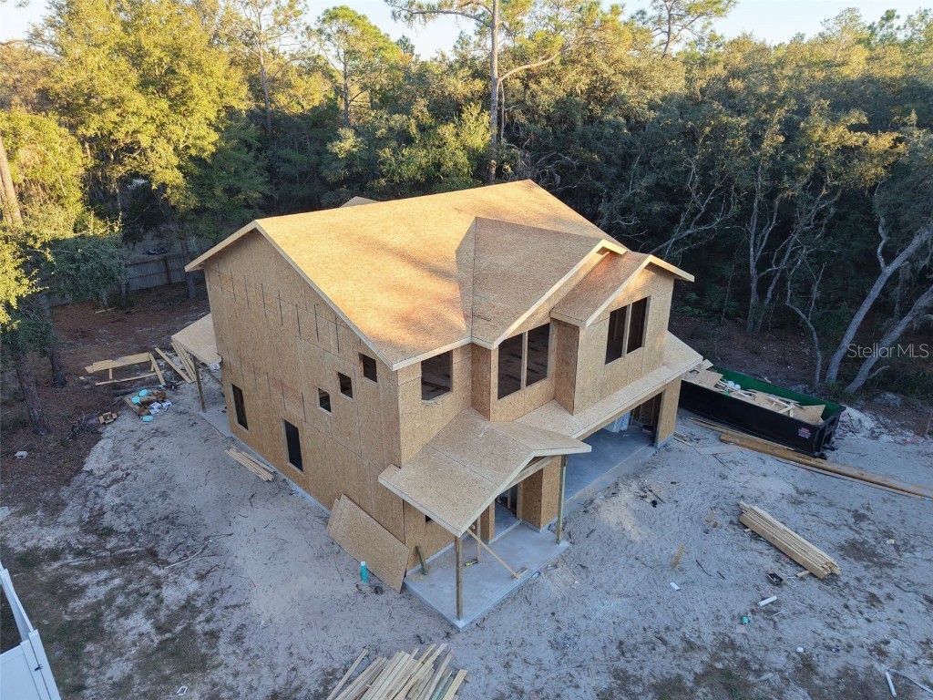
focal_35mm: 24
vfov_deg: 56.8
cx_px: 466
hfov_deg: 71.6
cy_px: 350
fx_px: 647
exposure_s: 1/640
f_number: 1.8
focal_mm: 8.67
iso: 400
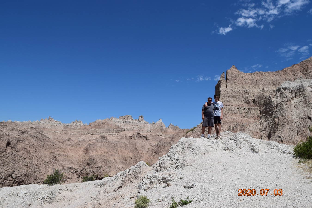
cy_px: 104
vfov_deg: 47.9
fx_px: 234
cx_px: 156
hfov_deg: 67.4
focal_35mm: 27
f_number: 11
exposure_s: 1/500
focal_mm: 18
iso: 220
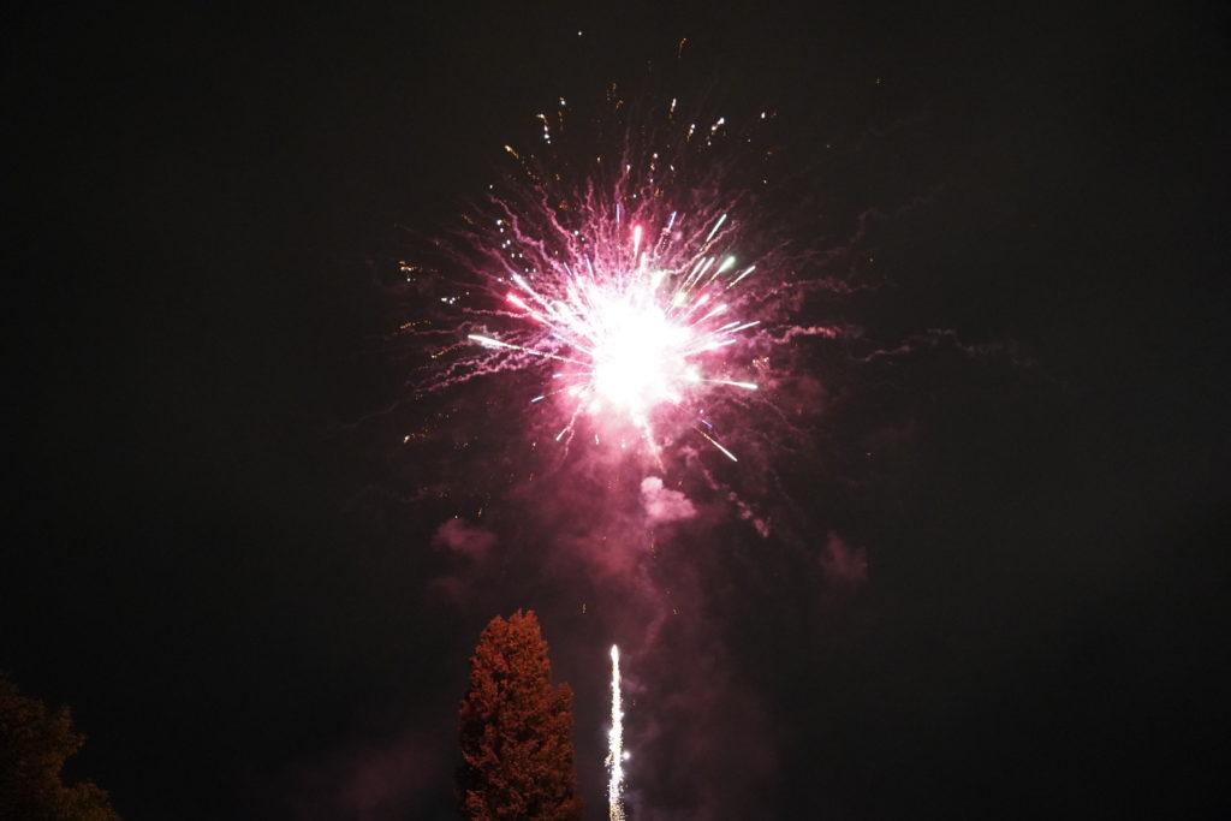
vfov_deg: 40.2
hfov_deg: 57.5
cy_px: 410
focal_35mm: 33
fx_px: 1122
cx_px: 616
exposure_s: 1/40
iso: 12800
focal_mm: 32.8
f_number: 2.8
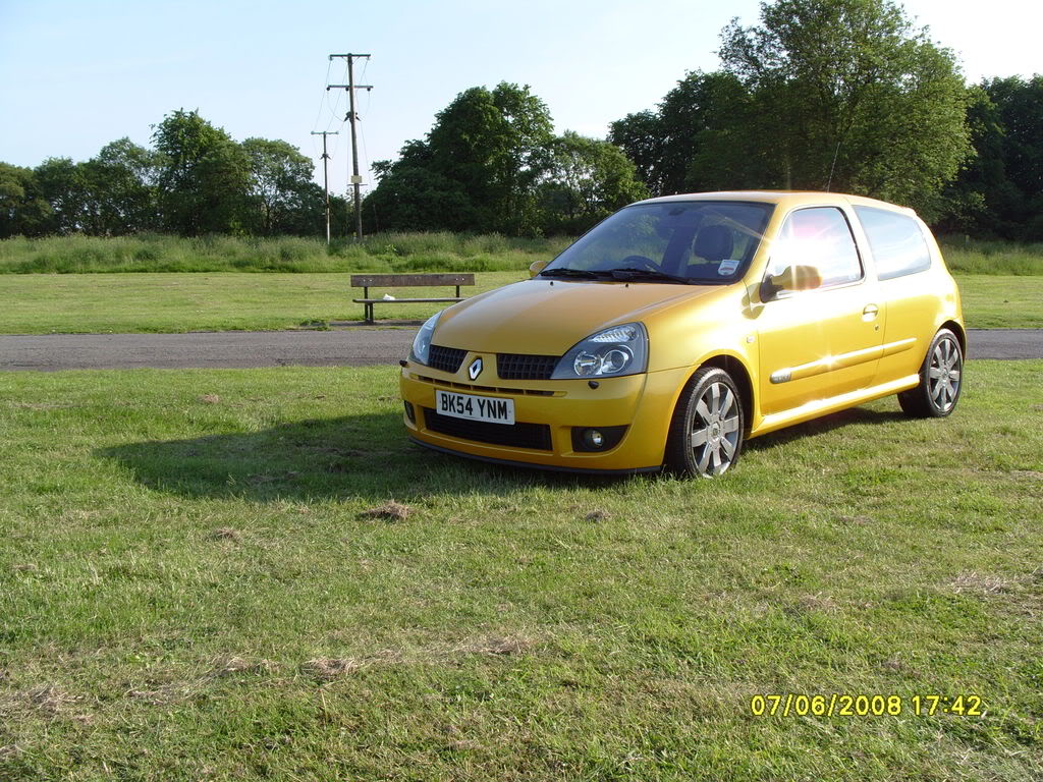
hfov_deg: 52.6
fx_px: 1055
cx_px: 522
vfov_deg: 40.7
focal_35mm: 35
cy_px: 391
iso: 80
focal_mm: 7.8
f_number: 5.3
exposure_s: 1/250
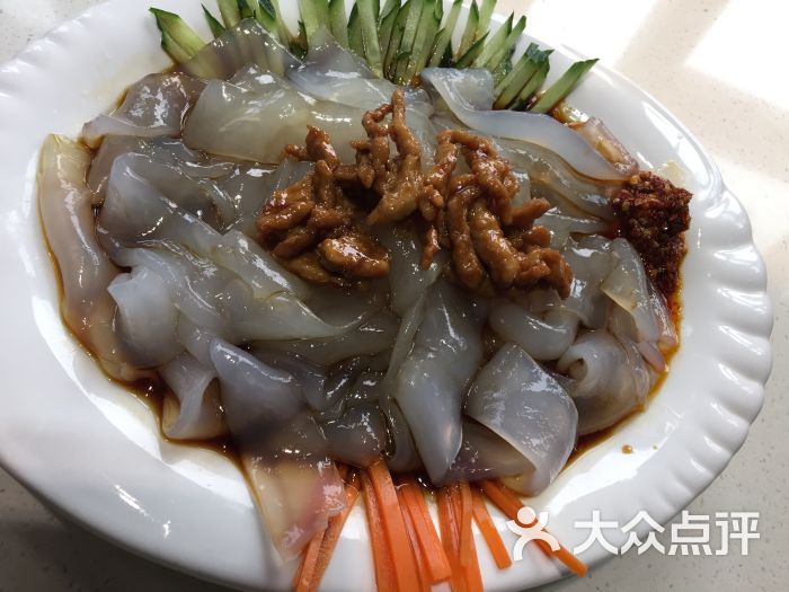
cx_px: 394
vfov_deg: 48.2
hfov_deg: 61.7
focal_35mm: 29
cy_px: 296
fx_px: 661
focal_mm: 4.15
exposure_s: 1/100
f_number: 2.2
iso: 40
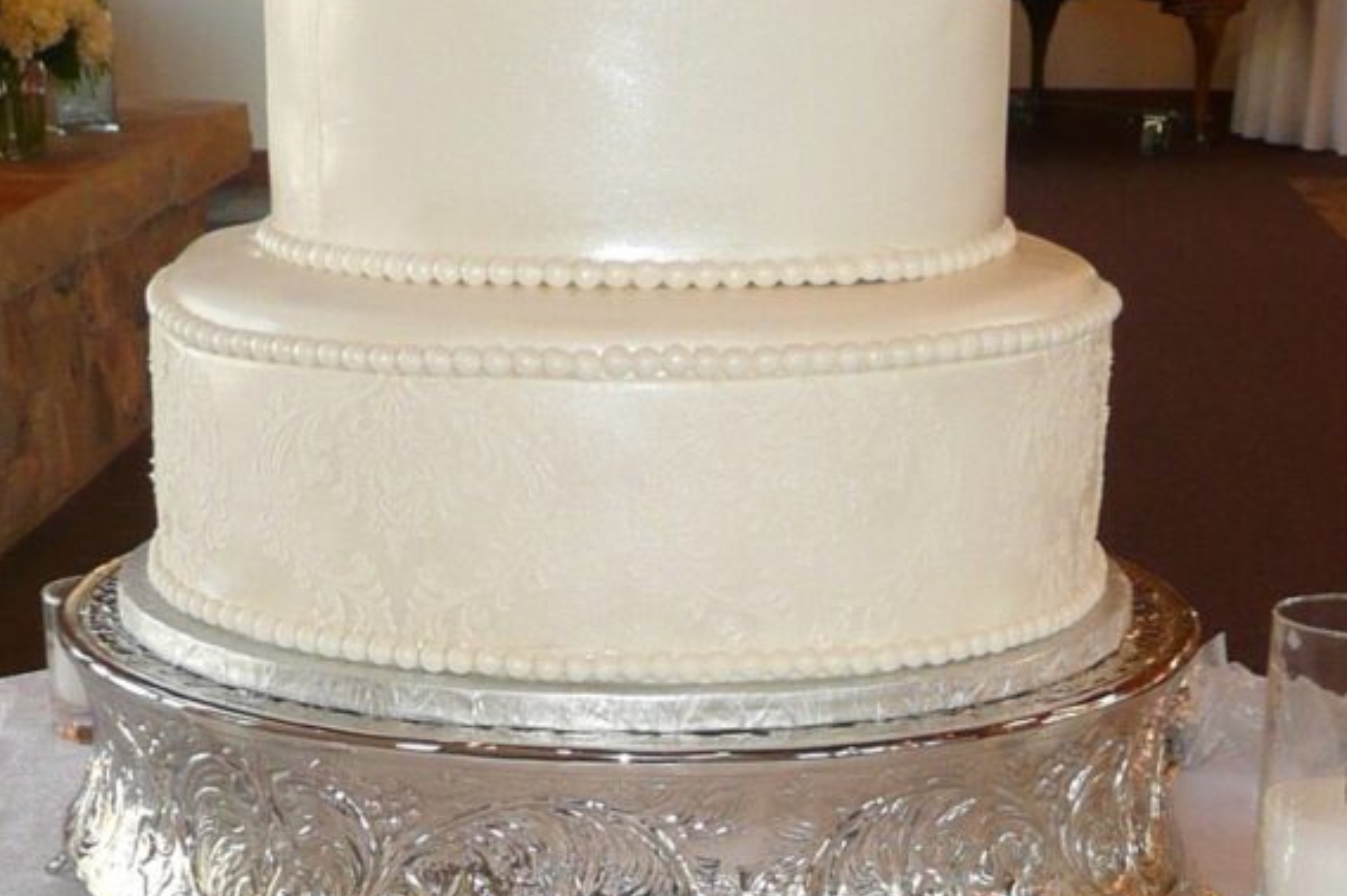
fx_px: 1458
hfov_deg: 49.6
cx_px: 674
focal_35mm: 39
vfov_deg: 33.3
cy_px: 199
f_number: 3.3
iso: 100
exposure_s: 1/30
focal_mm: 4.6
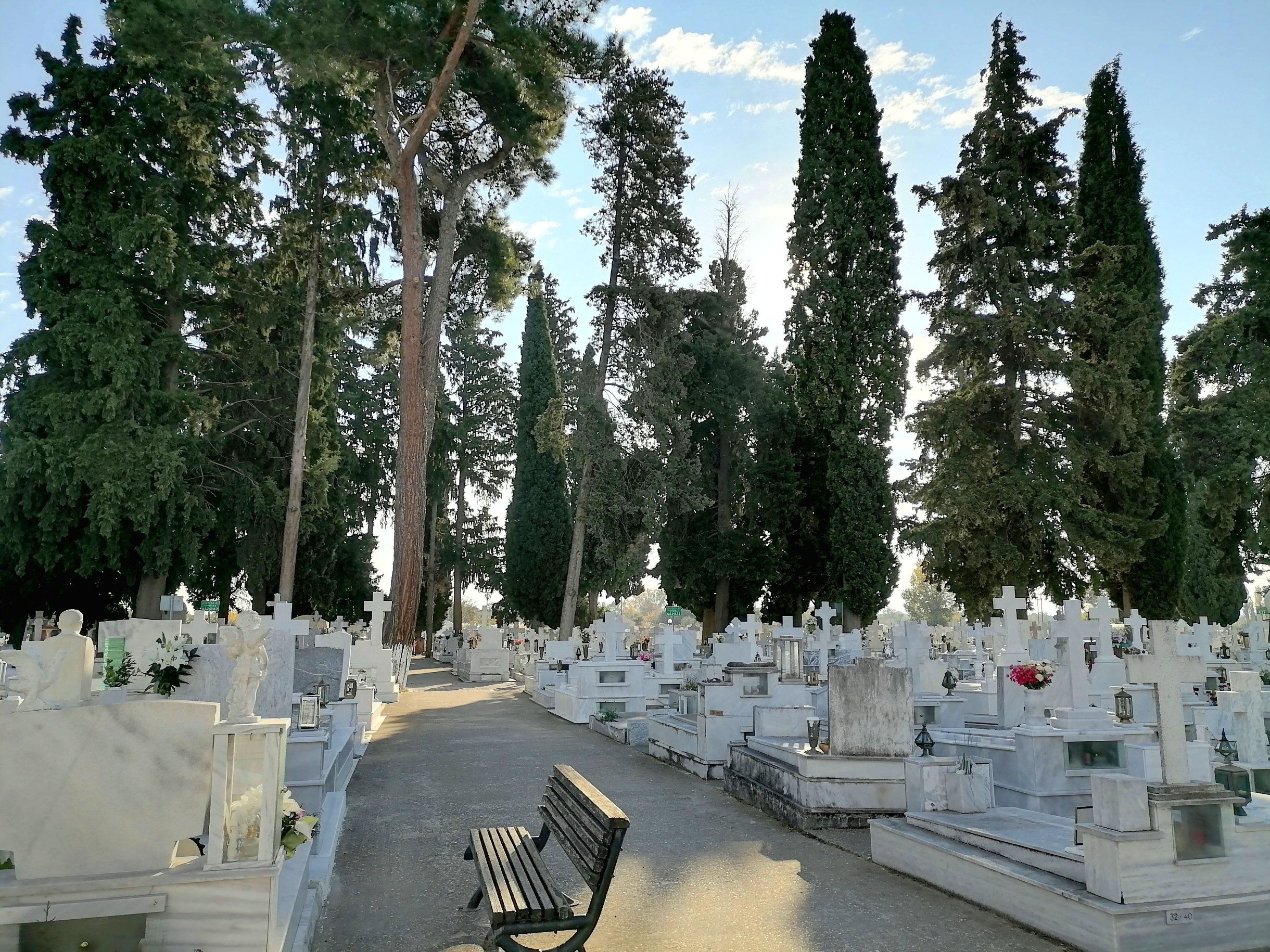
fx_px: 954
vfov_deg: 53.1
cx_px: 635
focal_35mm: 26
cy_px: 476
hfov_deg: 67.3
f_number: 1.8
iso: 50
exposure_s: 1/1642
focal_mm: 5.4
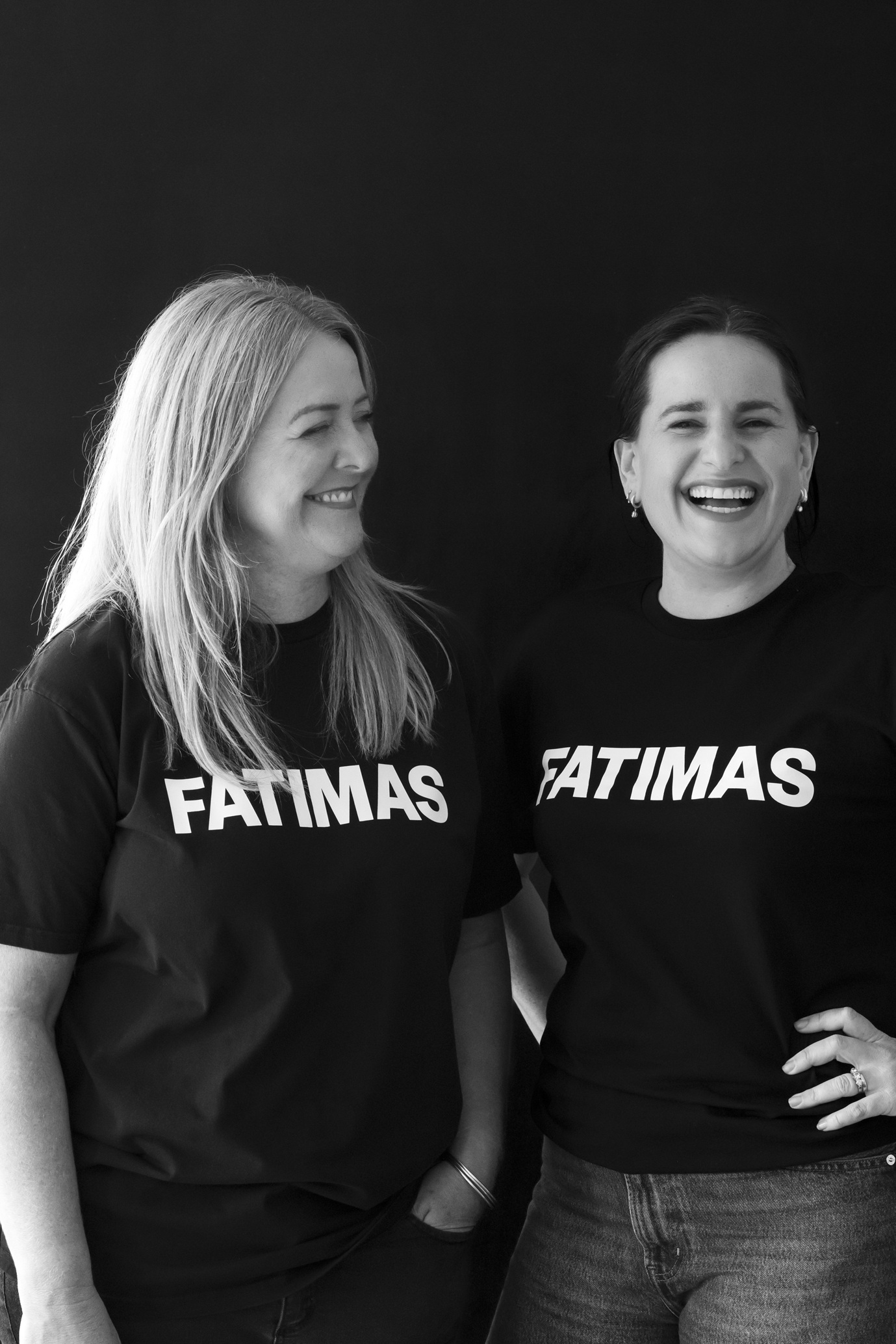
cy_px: 672
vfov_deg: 22.6
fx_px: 3358
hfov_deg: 15.2
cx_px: 448
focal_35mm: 90
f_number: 9
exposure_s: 1/160
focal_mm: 90
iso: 12800
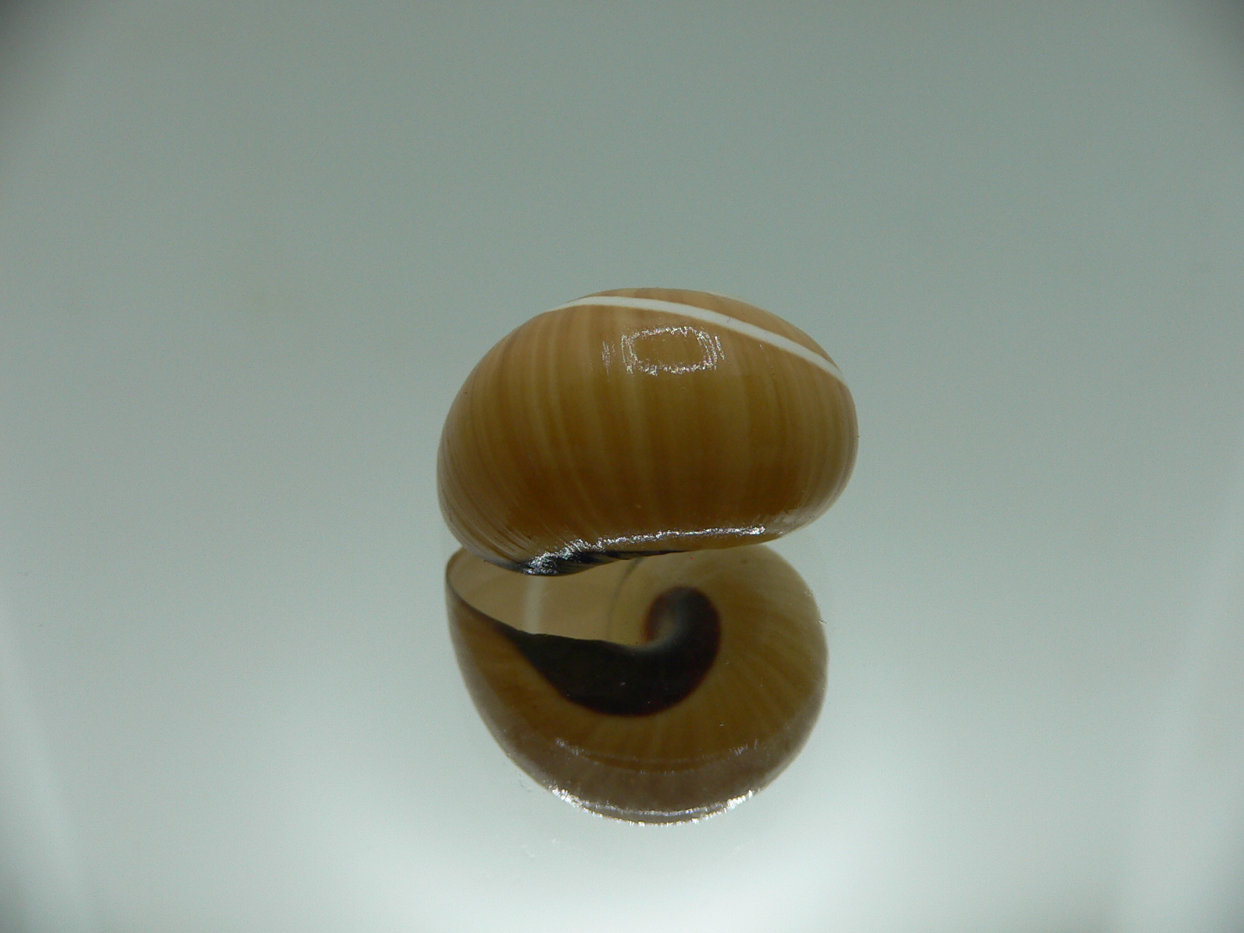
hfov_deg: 52.6
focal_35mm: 35
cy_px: 466
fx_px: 1258
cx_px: 622
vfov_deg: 40.7
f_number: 2.8
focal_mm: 4.6
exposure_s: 1/100
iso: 80
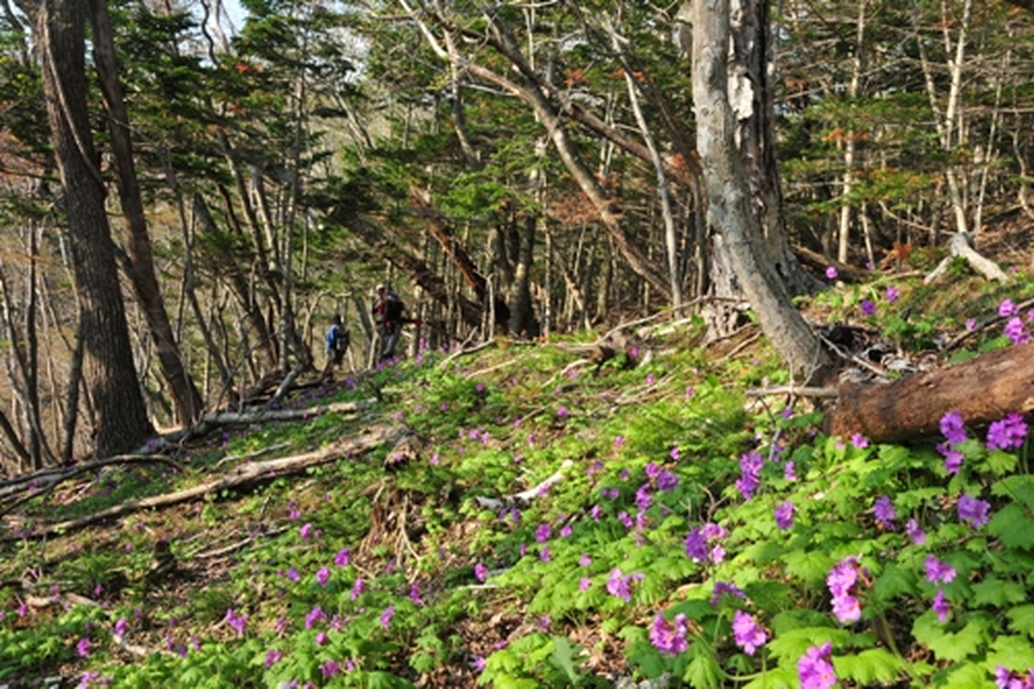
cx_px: 517
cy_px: 344
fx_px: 818
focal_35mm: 28
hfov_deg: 64.6
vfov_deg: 45.6
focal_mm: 19
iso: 200
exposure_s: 1/125
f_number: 10
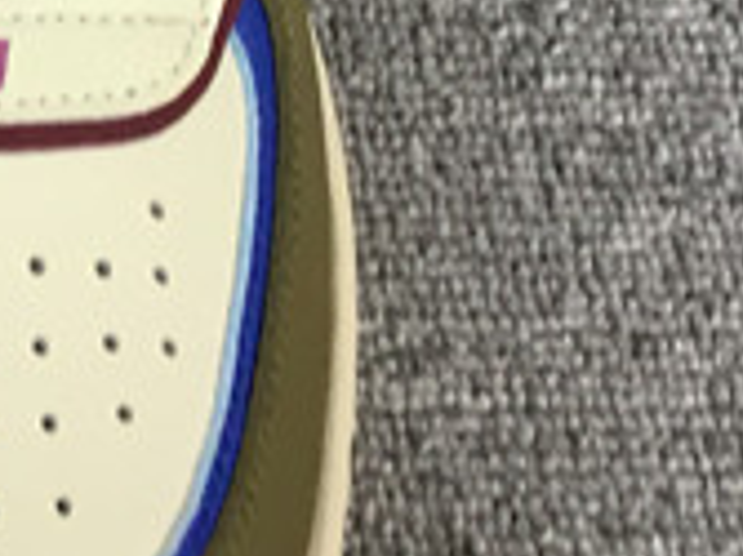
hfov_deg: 11.0
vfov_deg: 8.7
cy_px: -220
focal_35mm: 167
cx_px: -623
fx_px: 3582
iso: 25
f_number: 2.4
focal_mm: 3.3
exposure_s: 1/33
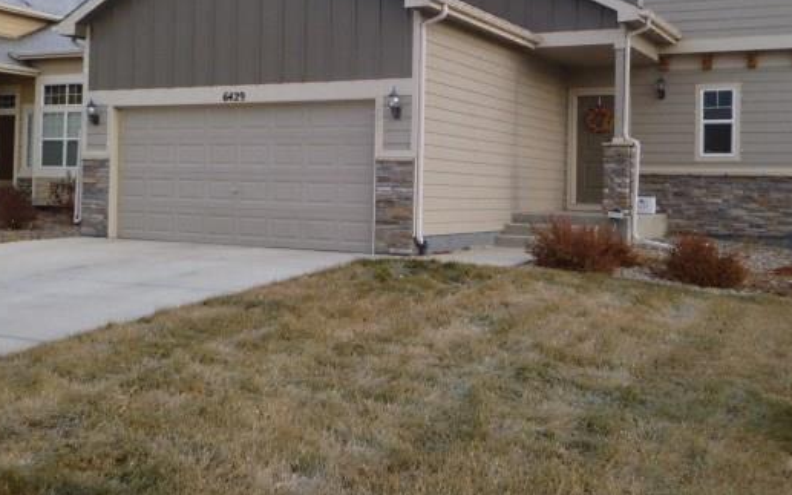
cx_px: 400
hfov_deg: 47.2
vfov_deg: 30.4
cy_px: 182
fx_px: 906
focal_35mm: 42
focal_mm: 5.7
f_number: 3.5
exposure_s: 1/200
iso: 80
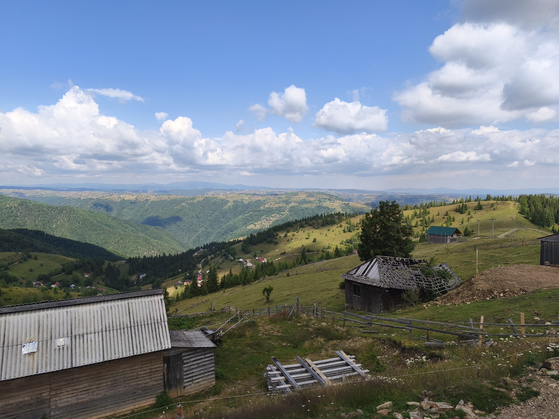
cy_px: 210
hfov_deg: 73.9
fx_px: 371
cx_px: 280
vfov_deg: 58.9
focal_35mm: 23
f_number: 1.65
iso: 50
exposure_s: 1/993
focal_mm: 6.18
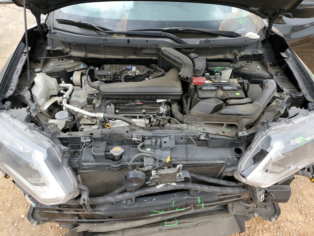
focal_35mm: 26
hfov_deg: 67.3
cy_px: 118
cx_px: 157
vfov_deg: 53.1
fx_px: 236
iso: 50
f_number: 1.5
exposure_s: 1/294
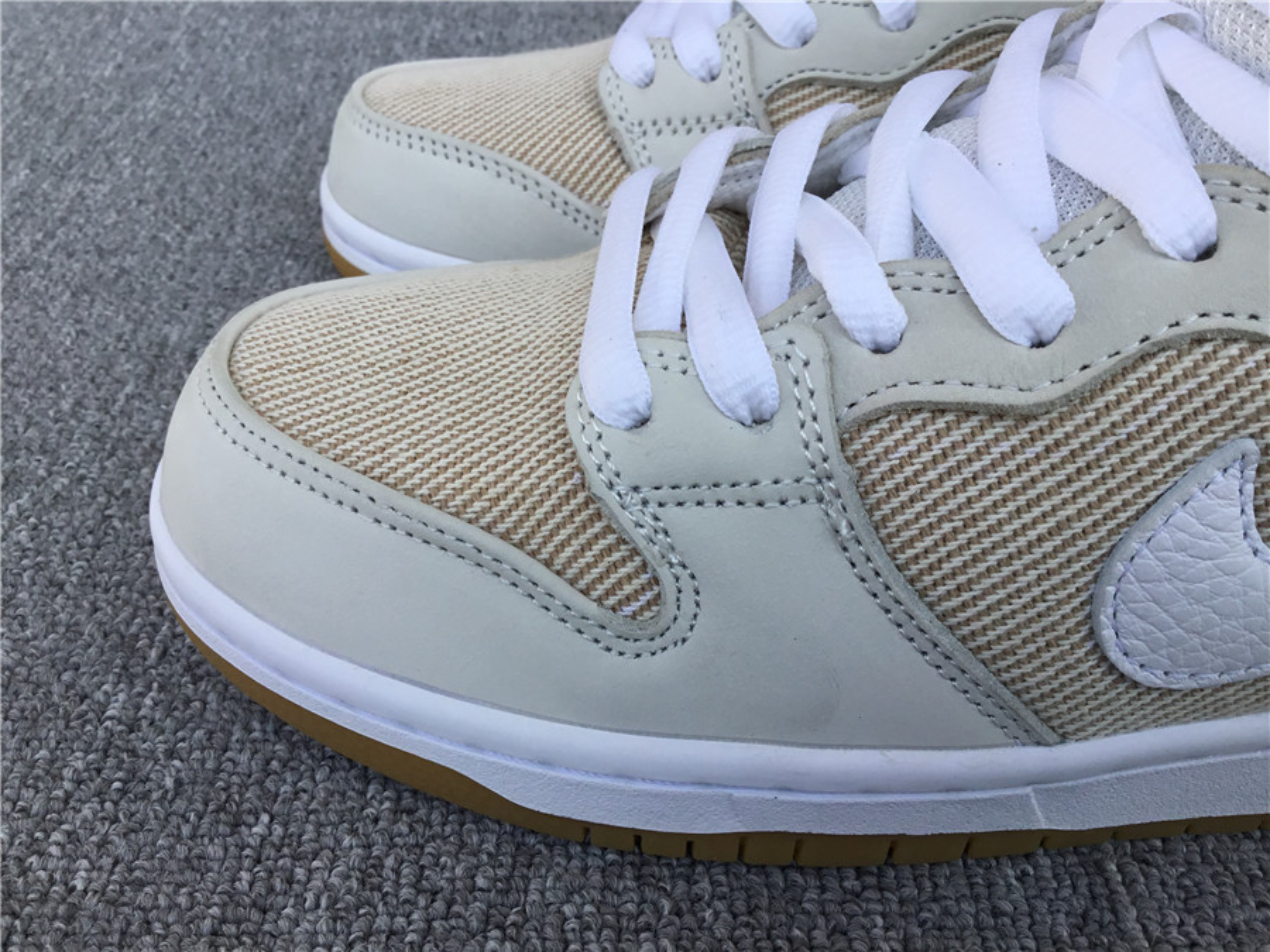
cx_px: 635
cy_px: 476
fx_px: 1137
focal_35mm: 31
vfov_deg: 45.4
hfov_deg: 58.4
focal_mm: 3.3
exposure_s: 1/641
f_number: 2.4
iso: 25
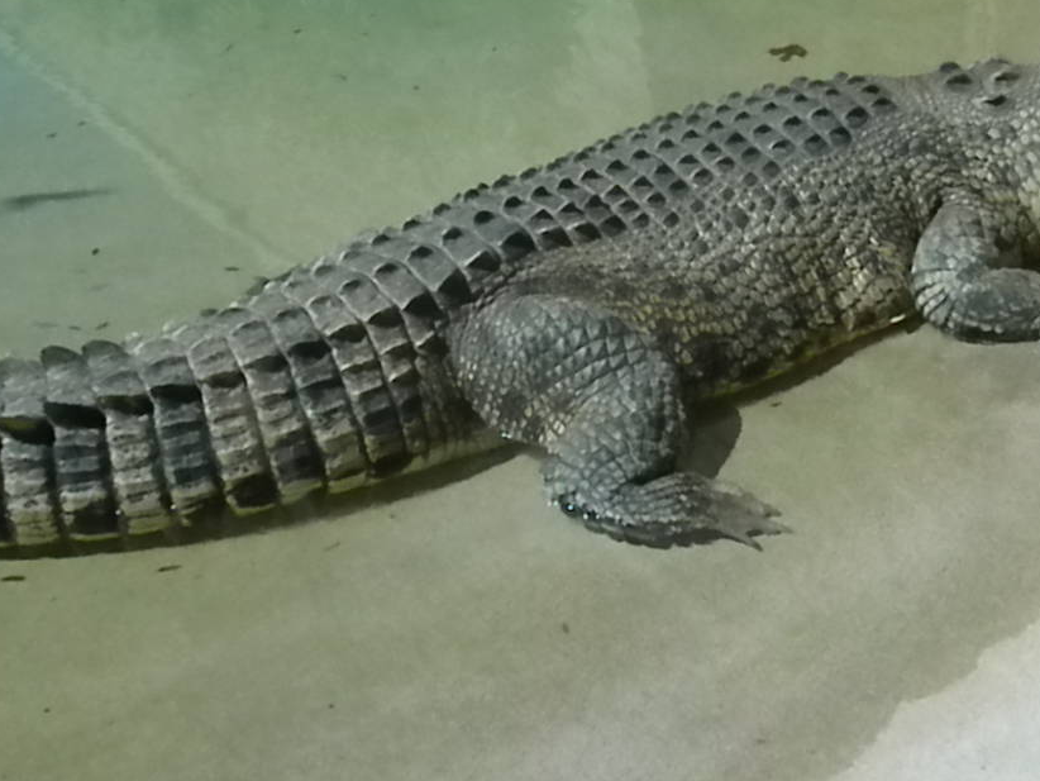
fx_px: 2164
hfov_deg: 26.8
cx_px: 715
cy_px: 185
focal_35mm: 72
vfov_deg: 20.3
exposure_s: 1/667
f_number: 10
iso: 640
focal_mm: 6.6
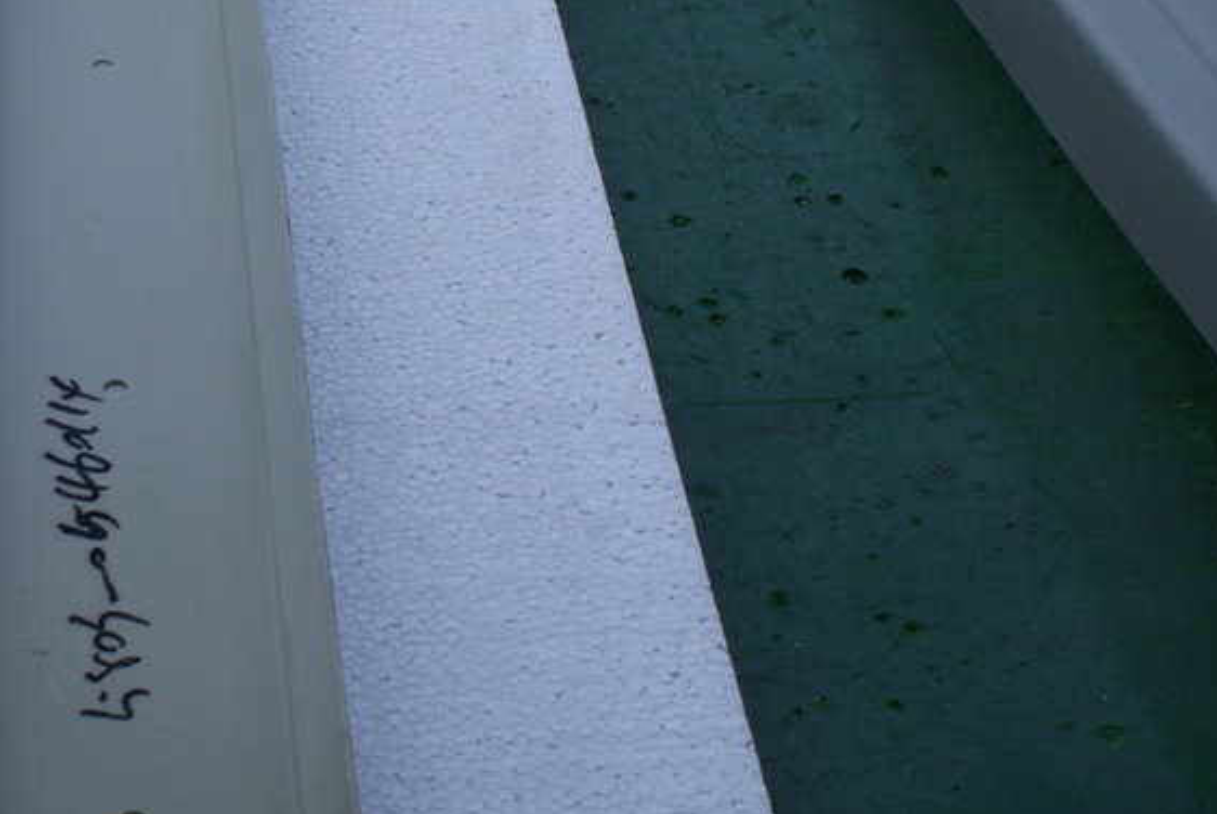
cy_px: 302
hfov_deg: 24.4
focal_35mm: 82
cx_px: 275
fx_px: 2775
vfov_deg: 16.7
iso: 100
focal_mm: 30
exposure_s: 1/80
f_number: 8
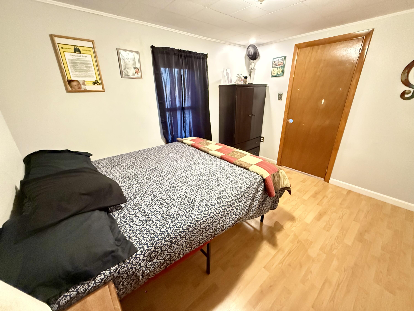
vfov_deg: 85.7
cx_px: 207
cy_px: 156
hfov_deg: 102.1
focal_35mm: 14
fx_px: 167
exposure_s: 1/35
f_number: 2.2
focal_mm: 2.22
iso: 1600
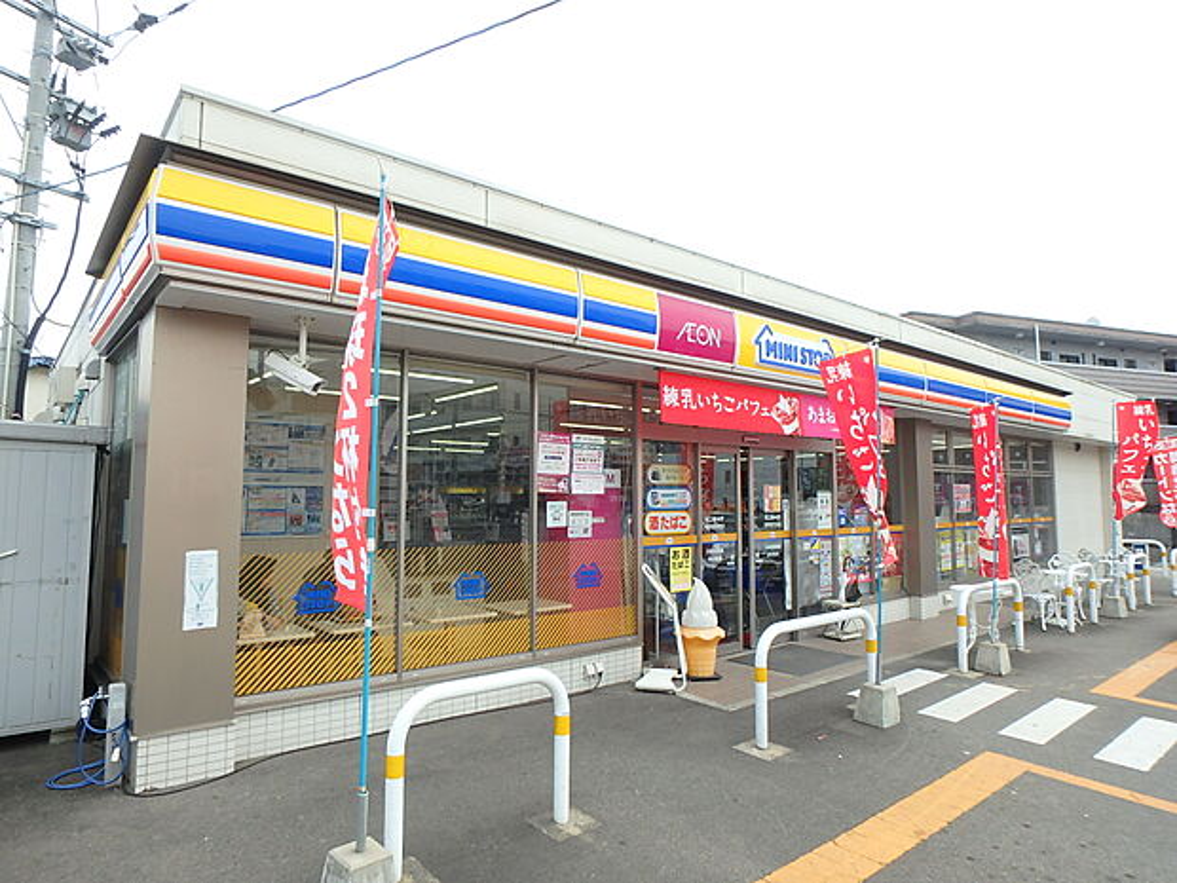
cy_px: 442
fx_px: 714
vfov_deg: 63.4
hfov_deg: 79.0
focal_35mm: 21
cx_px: 588
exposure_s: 1/400
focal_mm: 3.7
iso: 125
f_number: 3.5
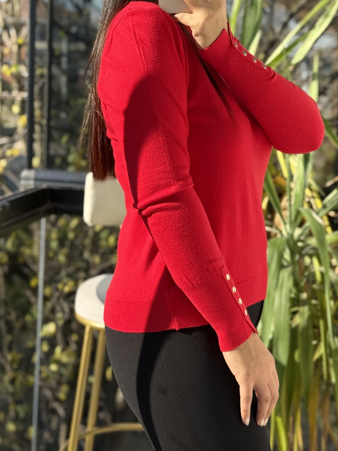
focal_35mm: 73
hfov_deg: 20.1
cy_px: 160
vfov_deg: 26.6
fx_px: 950
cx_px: 207
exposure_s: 1/1027
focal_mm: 6.76
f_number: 1.78
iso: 80
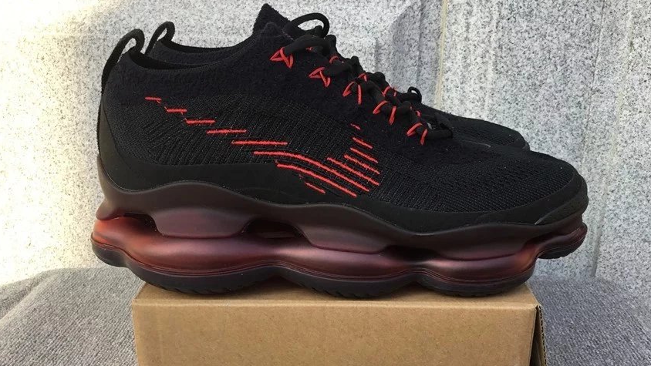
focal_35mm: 36
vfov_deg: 32.6
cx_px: 343
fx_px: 622
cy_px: 245
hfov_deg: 55.3
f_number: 2.4
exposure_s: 1/162
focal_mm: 3.3
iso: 25
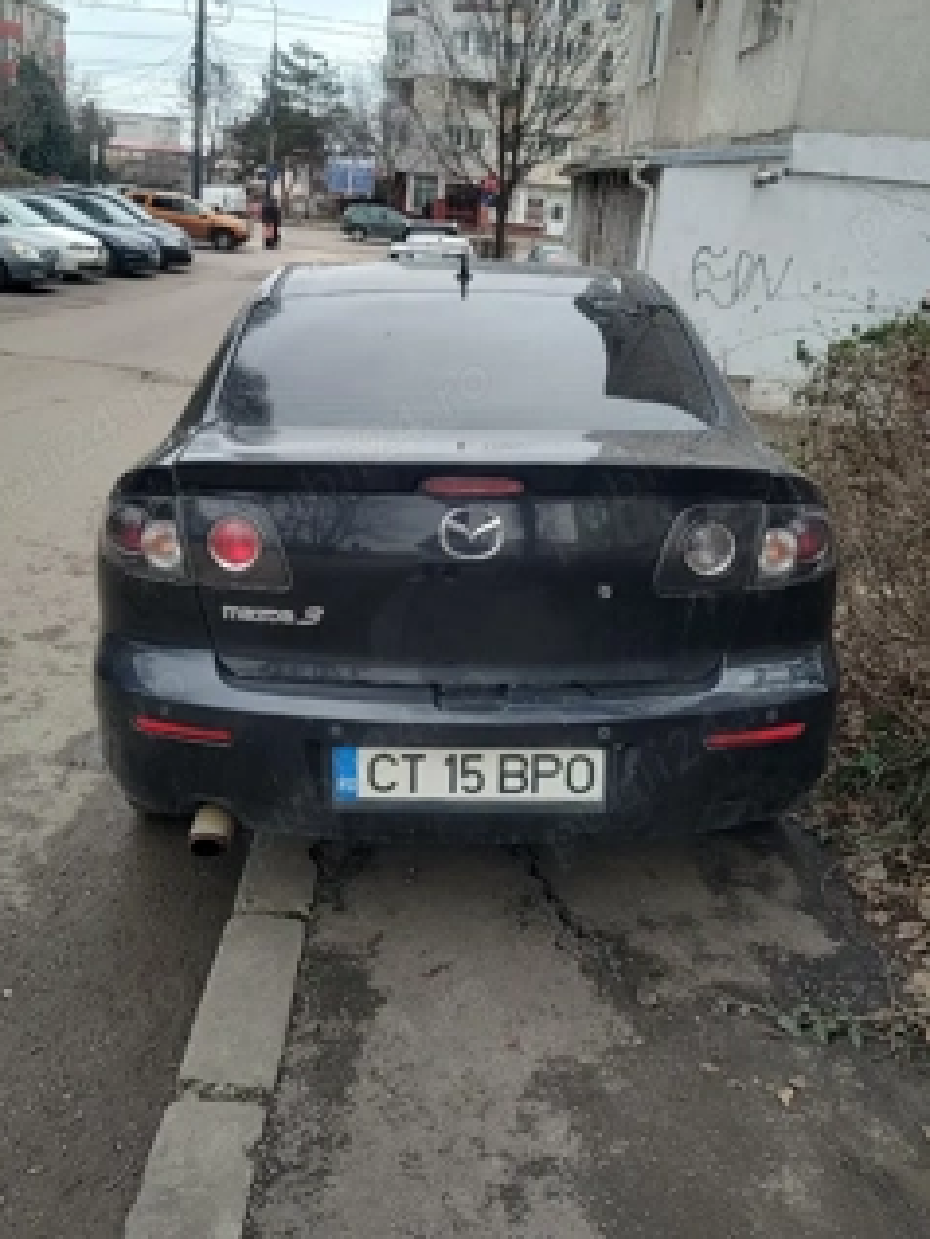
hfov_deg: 48.2
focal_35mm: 29
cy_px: 504
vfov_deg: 61.2
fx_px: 1038
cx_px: 442
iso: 100
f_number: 1.8
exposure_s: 1/500
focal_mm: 5.56
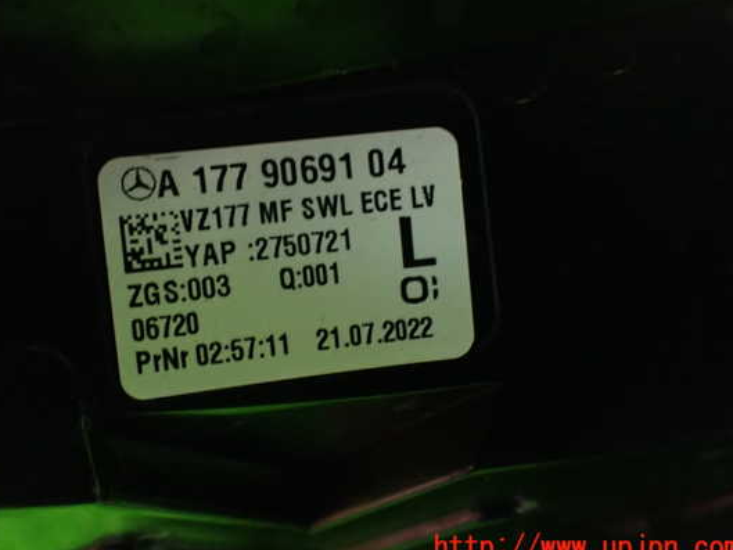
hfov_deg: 53.9
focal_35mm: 34
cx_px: 331
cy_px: 254
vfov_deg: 41.8
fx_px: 720
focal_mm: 5.4
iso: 1250
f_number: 2.3
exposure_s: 1/30
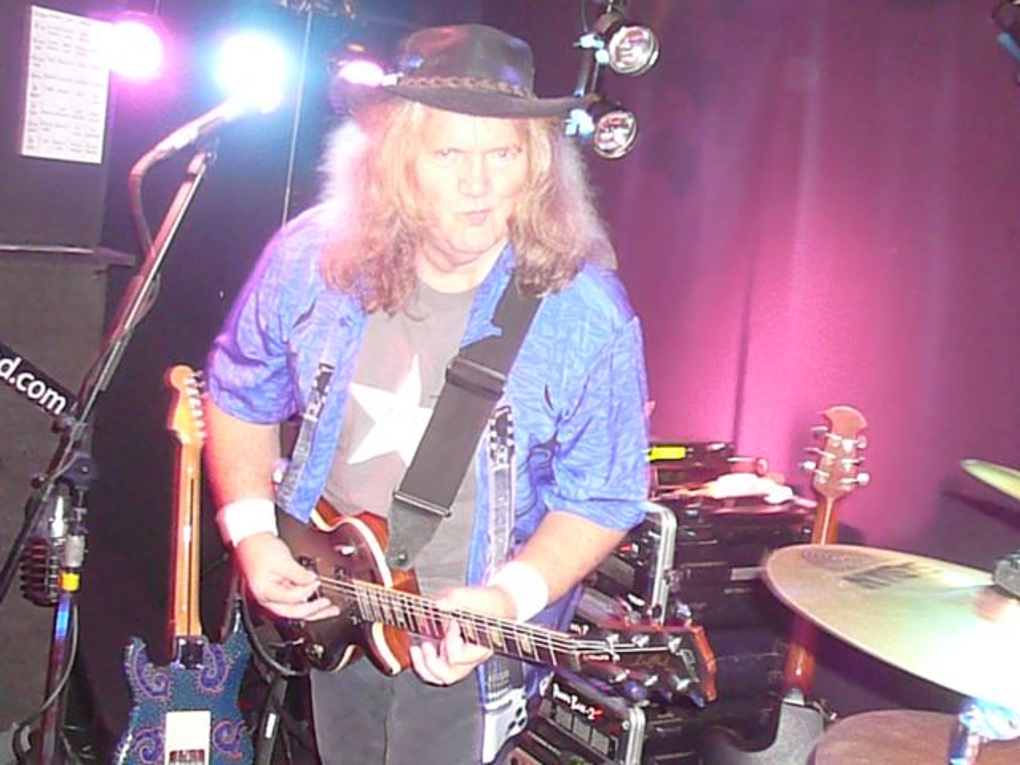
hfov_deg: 38.9
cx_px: 510
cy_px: 382
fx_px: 1444
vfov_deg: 29.7
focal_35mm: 49
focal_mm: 7.3
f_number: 3.4
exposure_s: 1/8
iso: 1000
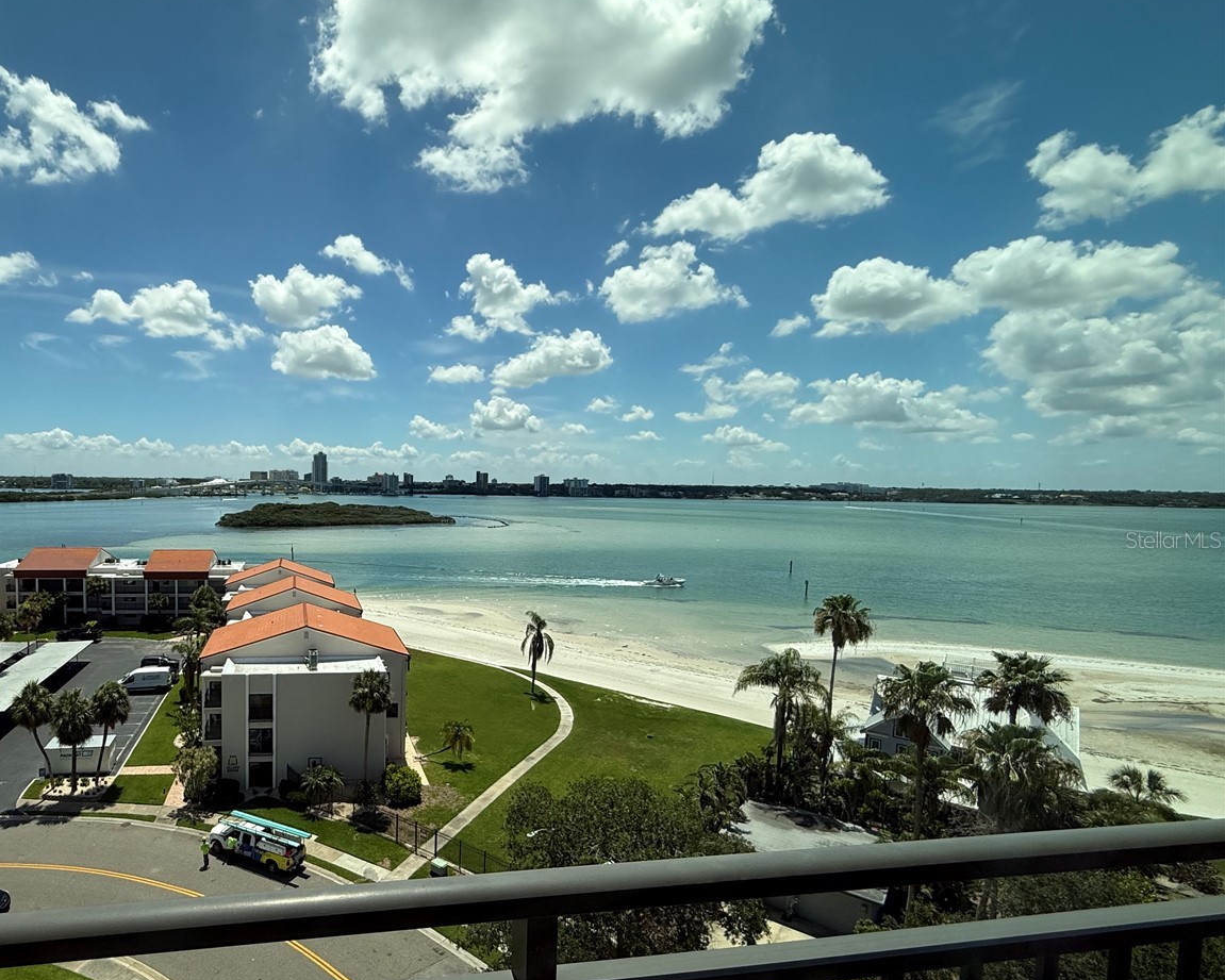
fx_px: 689
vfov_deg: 70.7
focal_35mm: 19
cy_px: 539
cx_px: 375
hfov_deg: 79.5
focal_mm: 2.22
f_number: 2.2
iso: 50
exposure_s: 1/3125
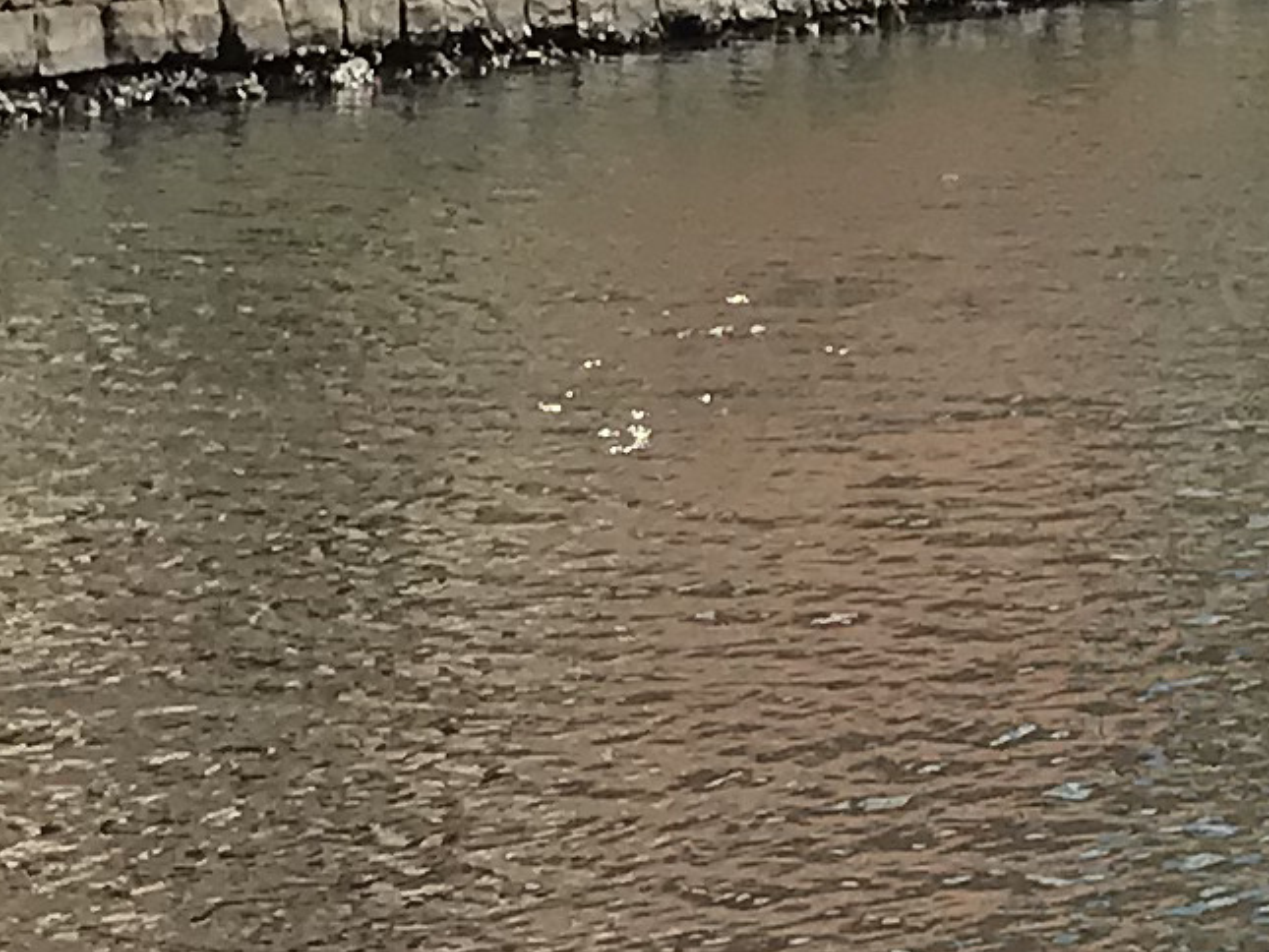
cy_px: 328
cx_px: 2857
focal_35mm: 175
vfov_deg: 8.5
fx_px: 6417
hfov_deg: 10.1
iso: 20
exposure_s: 1/2457
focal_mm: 3.99
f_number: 1.8
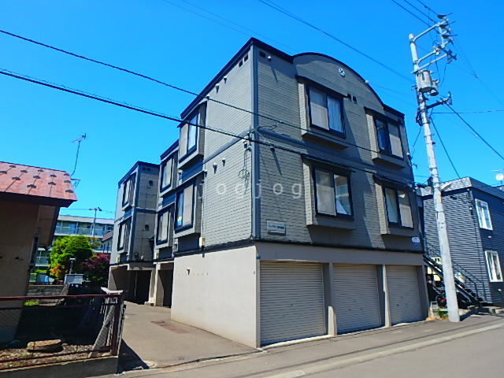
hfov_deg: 79.0
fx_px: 306
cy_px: 189
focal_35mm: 21
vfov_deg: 63.4
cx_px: 252
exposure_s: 1/1000
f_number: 3.5
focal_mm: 3.7
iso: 125
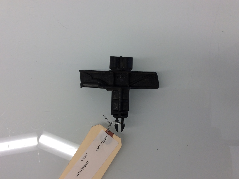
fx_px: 221
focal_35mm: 32
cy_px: 90
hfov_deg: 56.9
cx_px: 120
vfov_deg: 44.1
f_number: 2.4
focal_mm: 3.3
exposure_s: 1/60
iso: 40
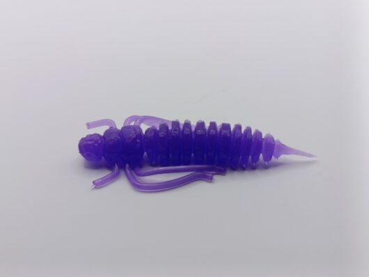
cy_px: 138
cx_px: 184
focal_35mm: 46
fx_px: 491
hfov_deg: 41.2
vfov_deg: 31.5
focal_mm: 6.14
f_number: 1.6
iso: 125
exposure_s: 1/99.9
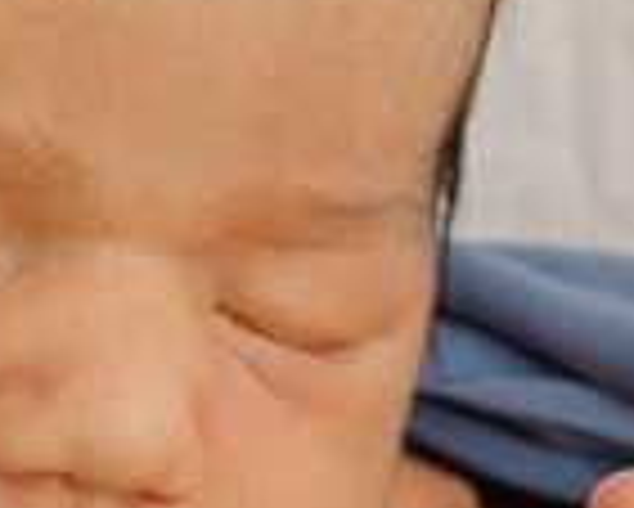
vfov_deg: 3.9
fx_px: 7492
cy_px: 652
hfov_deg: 4.8
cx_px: 418
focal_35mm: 399
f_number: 3.5
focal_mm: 50
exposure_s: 1/200
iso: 320
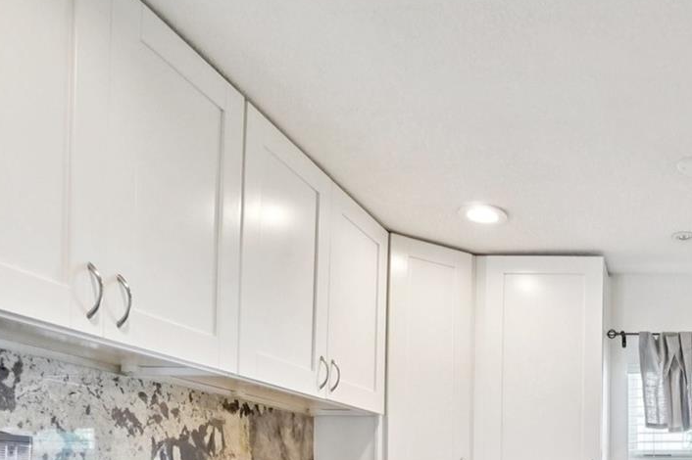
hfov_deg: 47.2
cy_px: 493
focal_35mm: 34
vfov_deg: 34.2
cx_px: 679
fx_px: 653
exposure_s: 1/30
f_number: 8
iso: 500
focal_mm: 10
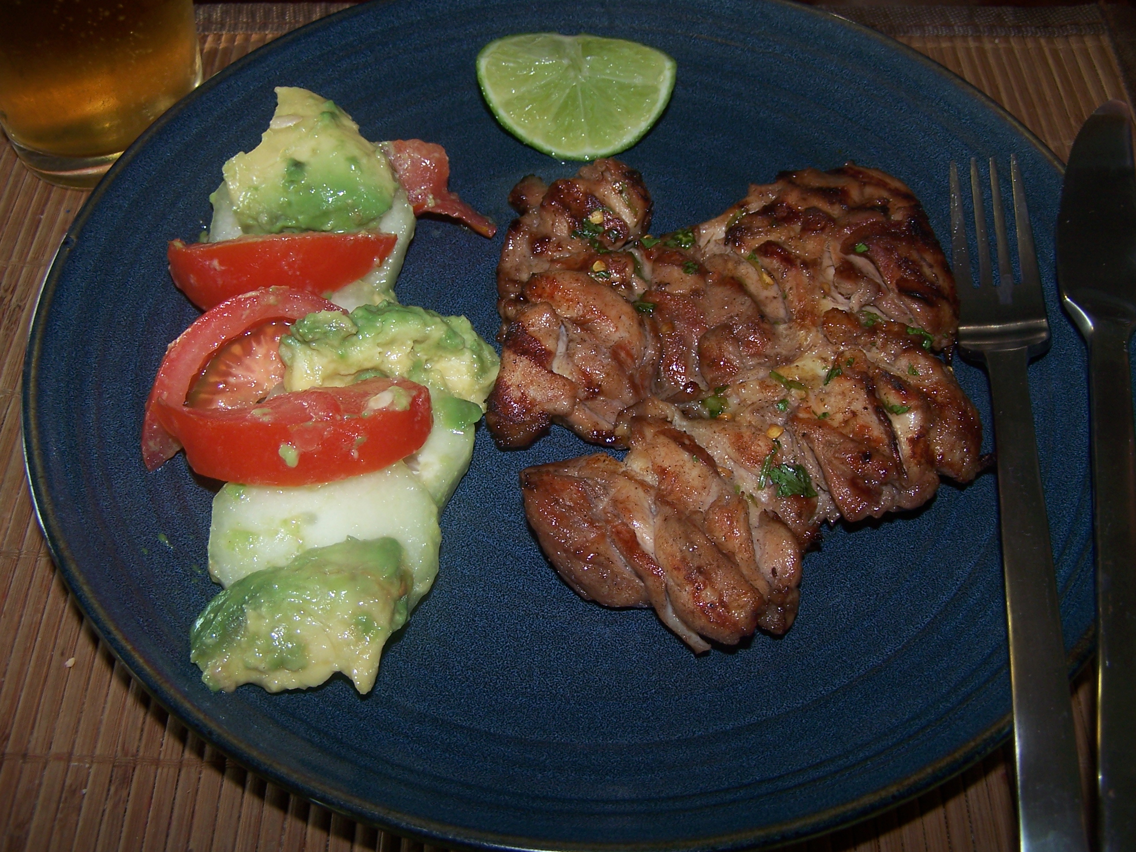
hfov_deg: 49.0
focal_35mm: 38
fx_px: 1247
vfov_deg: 37.7
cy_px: 426
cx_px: 568
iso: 80
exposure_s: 1/60
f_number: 2.8
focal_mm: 6.3
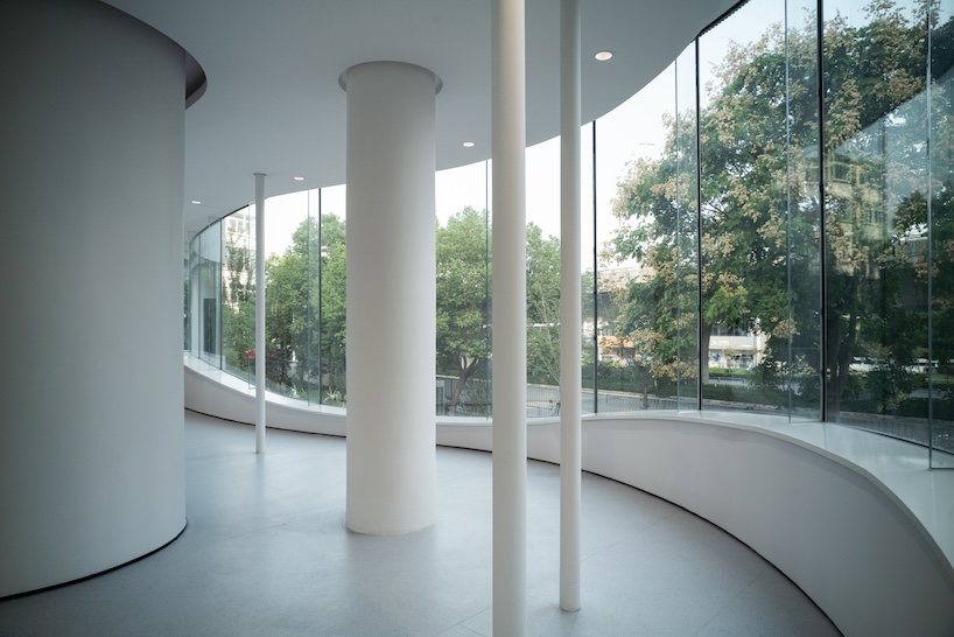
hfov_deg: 54.4
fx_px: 928
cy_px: 318
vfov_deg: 37.9
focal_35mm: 35
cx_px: 477
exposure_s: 1/125
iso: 400
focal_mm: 35
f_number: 6.8
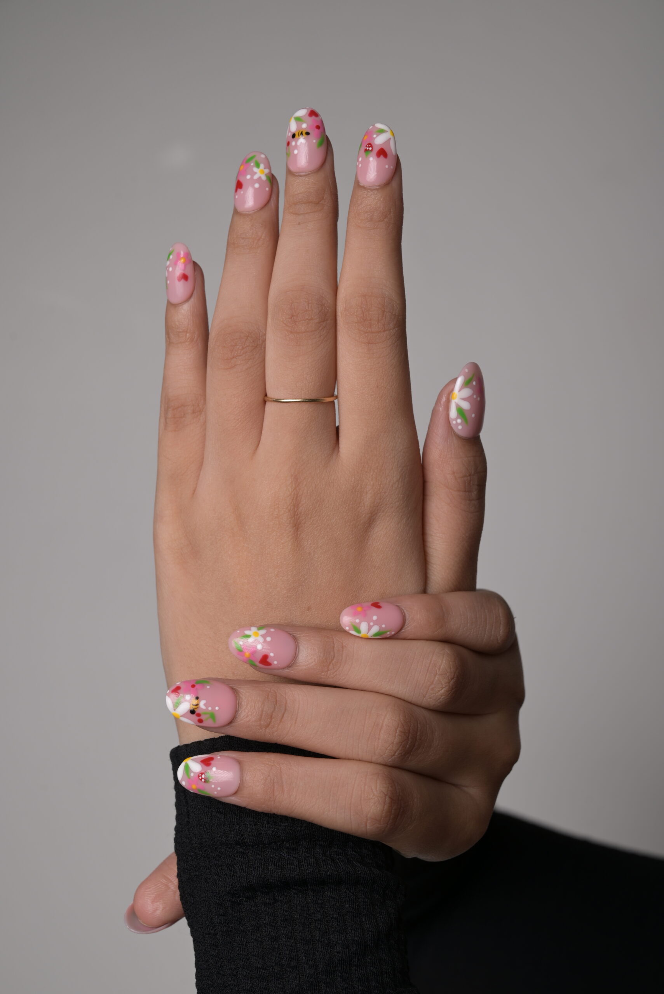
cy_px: 497
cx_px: 332
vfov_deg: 28.8
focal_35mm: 70
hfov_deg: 19.5
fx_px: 1935
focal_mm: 70
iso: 125
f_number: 9
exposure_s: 1/160
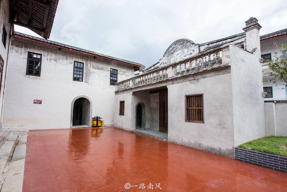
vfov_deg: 67.4
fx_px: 144
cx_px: 144
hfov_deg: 90.0
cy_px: 96
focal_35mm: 18
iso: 640
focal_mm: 18
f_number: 13
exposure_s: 1/100
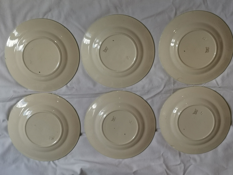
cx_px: 116
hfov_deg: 31.7
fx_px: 411
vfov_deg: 24.0
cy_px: 88
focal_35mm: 61
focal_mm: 4.75
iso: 100
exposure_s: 1/120
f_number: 1.8
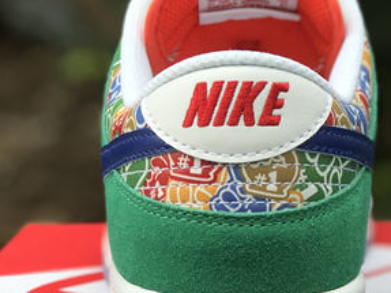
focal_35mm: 147
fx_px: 1660
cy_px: 115
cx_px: 401
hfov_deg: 13.2
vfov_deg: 10.1
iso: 20
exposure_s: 1/273
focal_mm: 6.6
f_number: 2.8
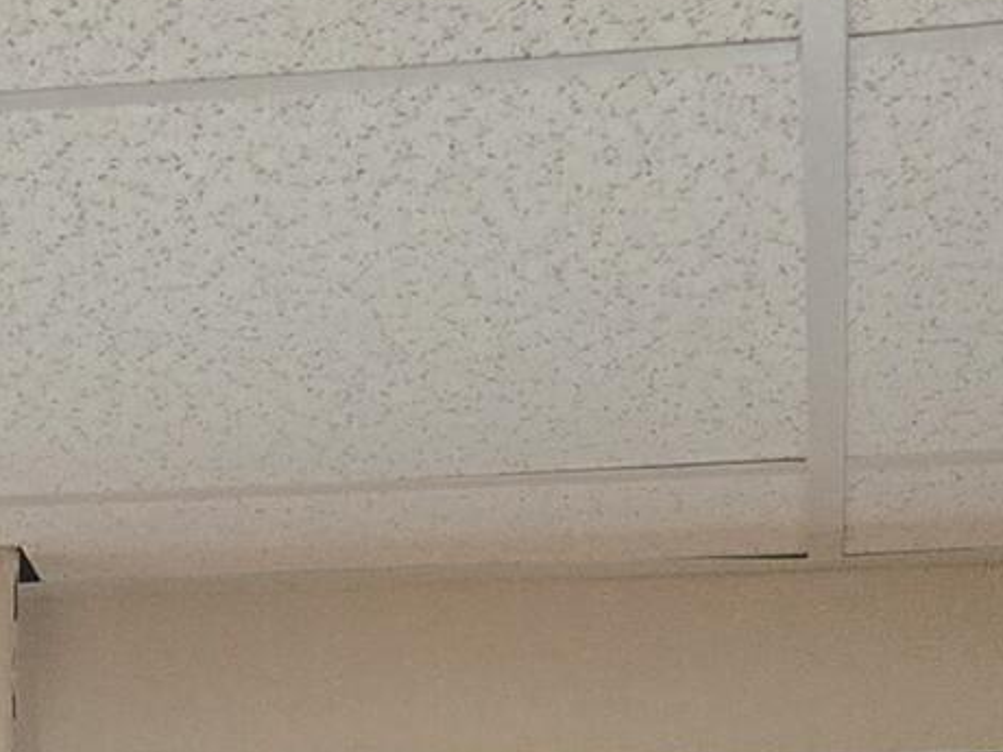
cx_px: 20
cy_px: 1966
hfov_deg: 13.0
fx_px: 4346
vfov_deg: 8.7
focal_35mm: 150
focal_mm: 5.4
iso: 1000
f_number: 1.8
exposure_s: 1/120
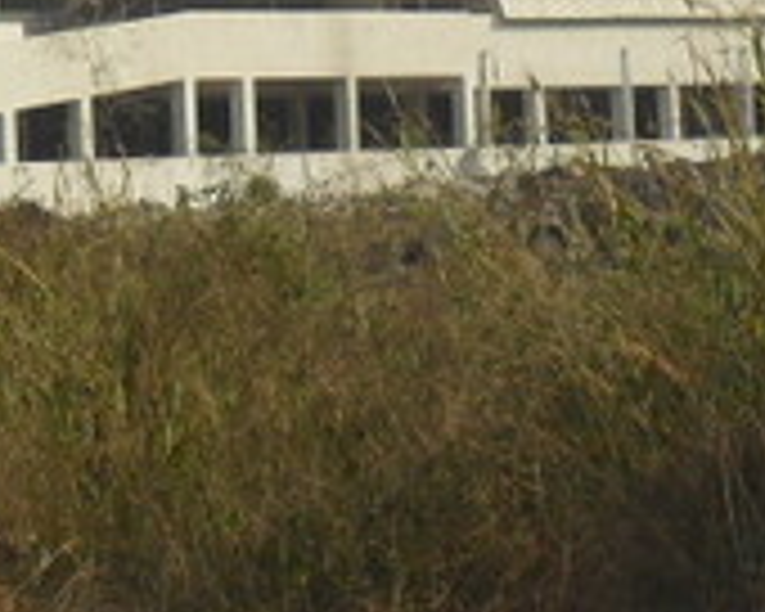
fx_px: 3758
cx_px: -36
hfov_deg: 11.5
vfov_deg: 8.9
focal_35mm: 166
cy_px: -484
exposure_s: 1/750
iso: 100
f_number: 4
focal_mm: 6.6
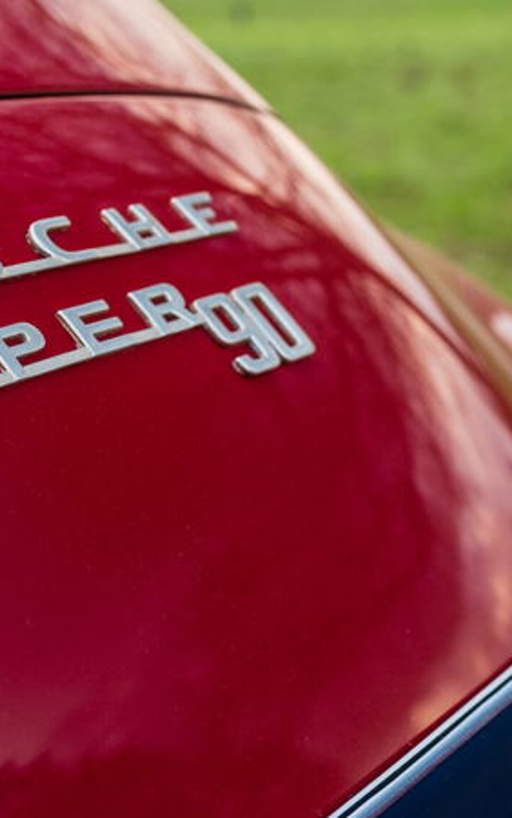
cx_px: -78
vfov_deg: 25.5
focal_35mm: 81
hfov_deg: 15.6
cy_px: 315
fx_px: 1808
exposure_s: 1/80
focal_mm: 35
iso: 640
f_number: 5.6
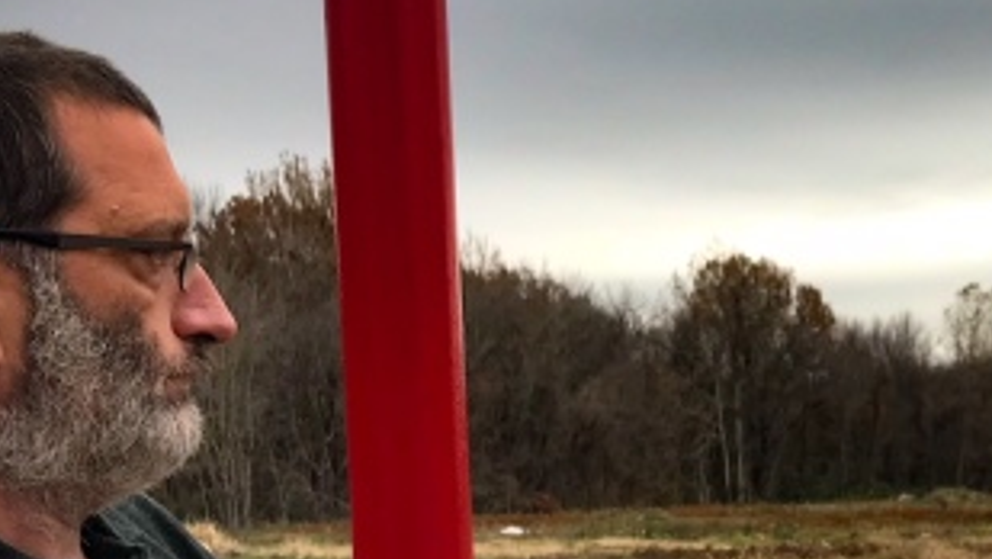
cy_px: 590
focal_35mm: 74
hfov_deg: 28.1
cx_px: 754
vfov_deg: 15.9
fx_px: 1947
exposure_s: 1/233
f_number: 1.8
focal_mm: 3.99
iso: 20
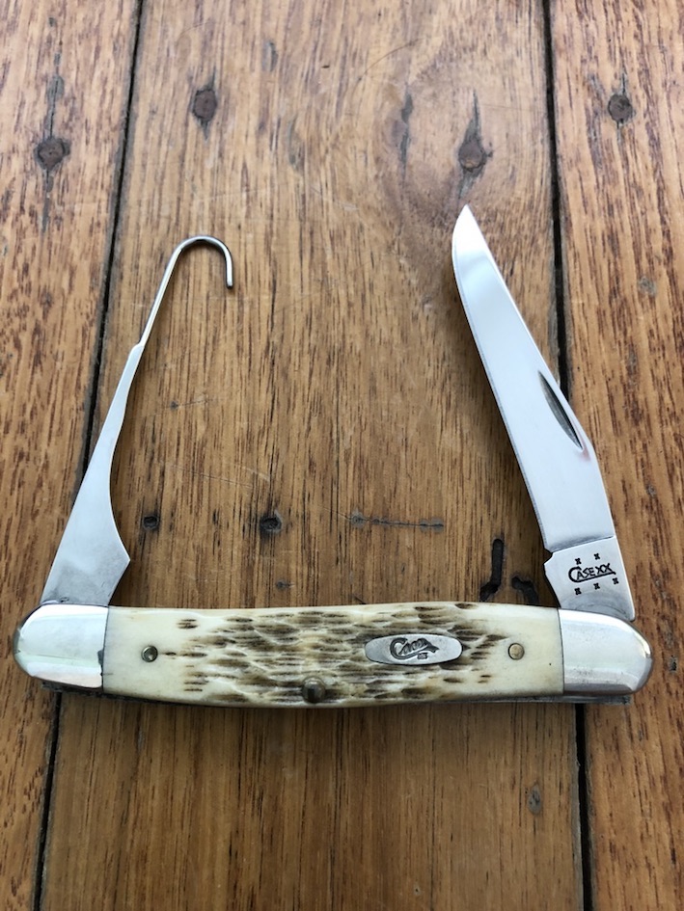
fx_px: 738
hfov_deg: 49.8
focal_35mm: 28
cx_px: 342
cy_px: 456
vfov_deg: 63.4
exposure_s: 1/15
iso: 40
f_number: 1.8
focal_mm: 3.99
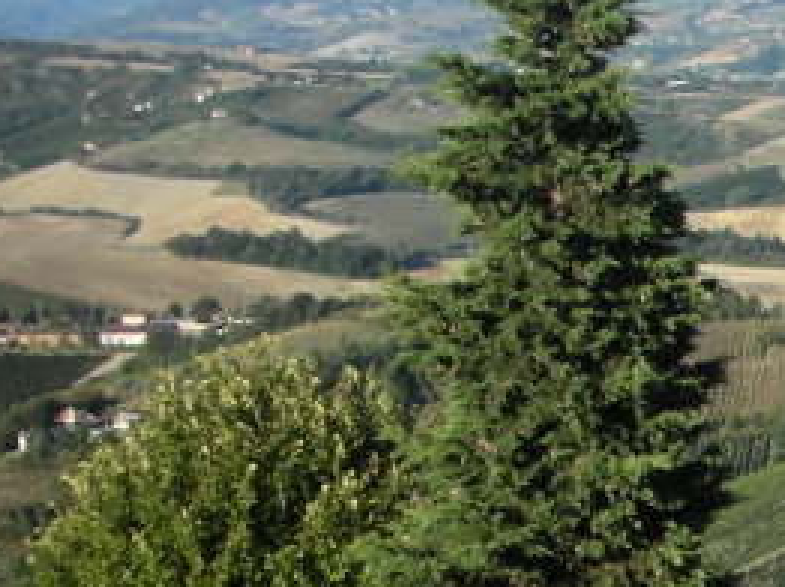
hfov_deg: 13.1
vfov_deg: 10.7
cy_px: 644
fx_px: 3104
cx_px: 1372
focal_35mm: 137
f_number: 3
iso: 50
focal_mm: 5.8
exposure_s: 1/461
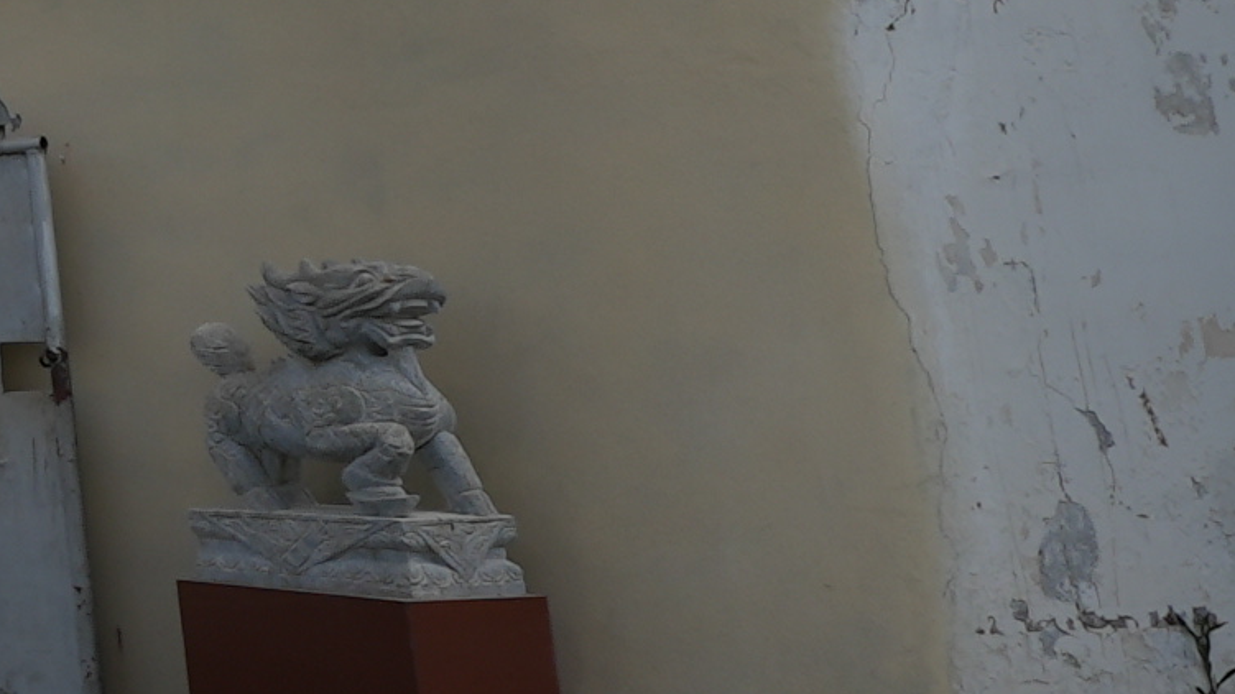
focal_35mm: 71
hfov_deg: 15.4
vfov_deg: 16.6
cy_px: 3
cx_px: -1712
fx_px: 2324
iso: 80
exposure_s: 1/200
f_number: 8
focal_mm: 12
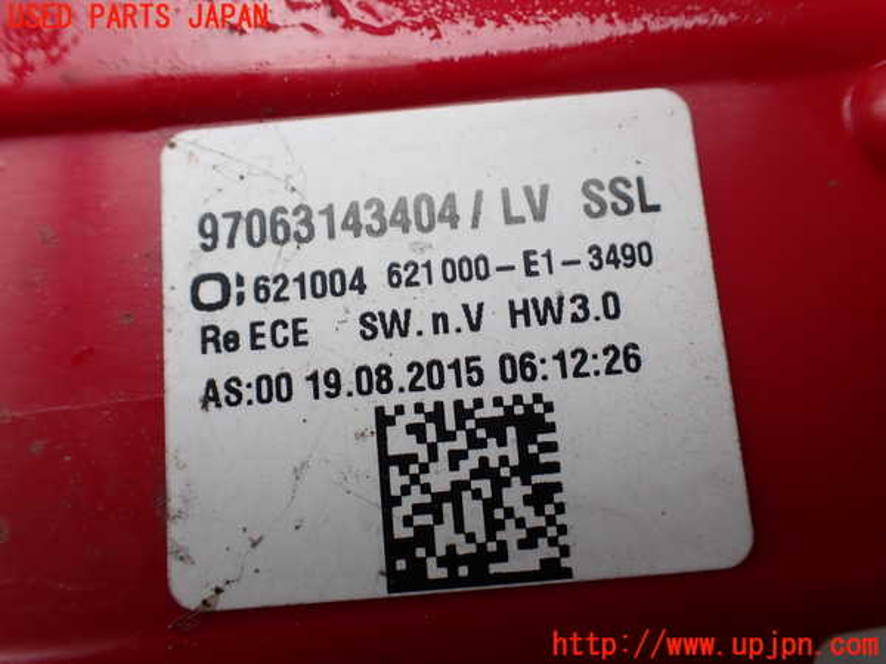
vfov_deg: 46.8
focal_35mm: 30
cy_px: 332
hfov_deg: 60.0
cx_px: 443
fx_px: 768
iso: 100
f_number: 3.2
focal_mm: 5.4
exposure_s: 1/160
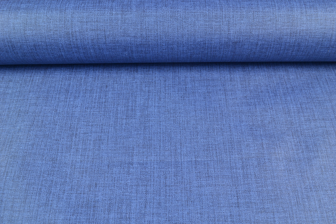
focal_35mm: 36
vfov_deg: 36.9
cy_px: 112
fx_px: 336
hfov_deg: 53.1
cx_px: 168
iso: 100
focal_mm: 24
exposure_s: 1/5
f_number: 9
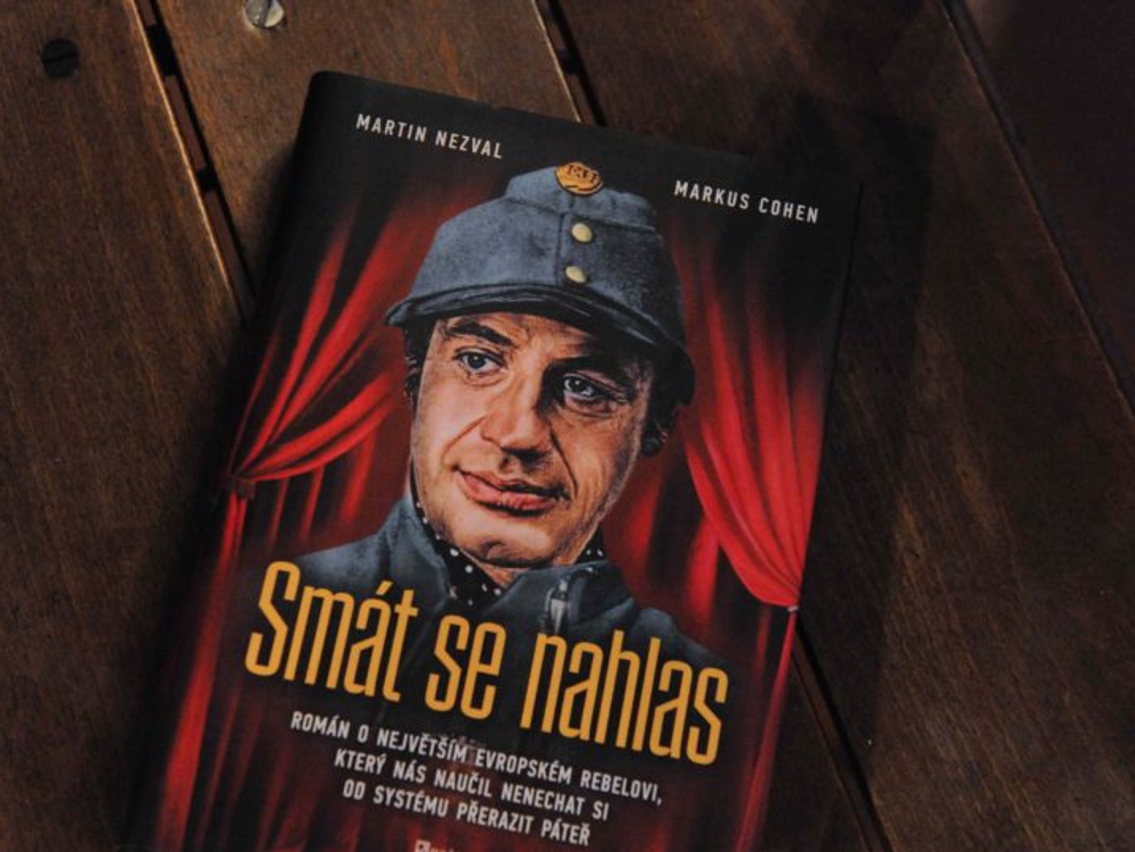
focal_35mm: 66
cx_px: 528
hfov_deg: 29.4
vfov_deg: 22.2
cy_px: 515
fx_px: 2164
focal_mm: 48
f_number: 3.5
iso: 16126
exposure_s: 1/80
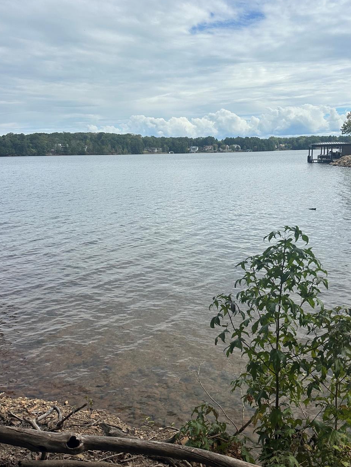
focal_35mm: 30
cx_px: 191
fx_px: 406
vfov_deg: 59.9
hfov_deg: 46.7
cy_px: 225
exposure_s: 1/6211
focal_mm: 6.86
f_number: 1.78
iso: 80
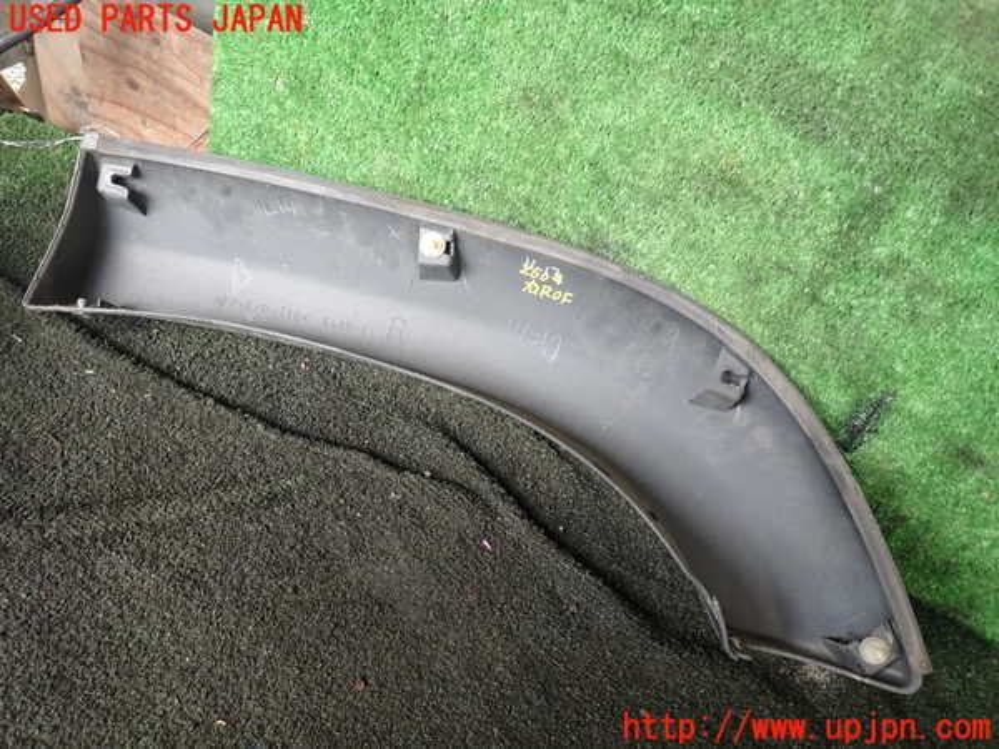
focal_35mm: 25
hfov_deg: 69.4
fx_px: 721
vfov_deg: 54.9
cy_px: 374
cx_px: 500
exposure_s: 1/40
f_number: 2
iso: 200
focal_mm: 4.5
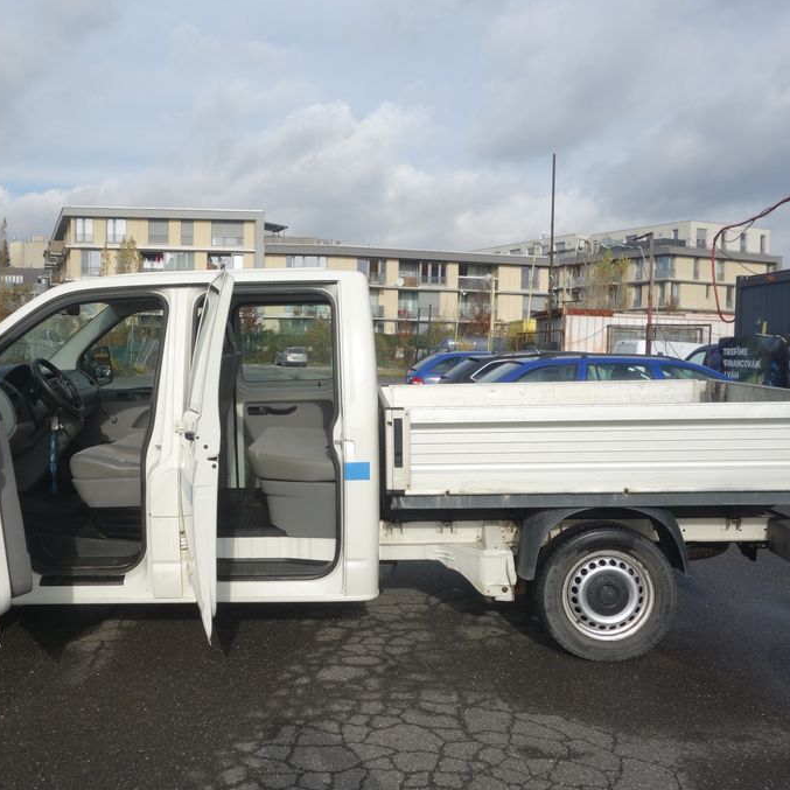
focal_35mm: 36
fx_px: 930
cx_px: 323
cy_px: 395
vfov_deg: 46.0
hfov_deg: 45.8
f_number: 5.6
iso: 125
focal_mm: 10.4
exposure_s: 1/400
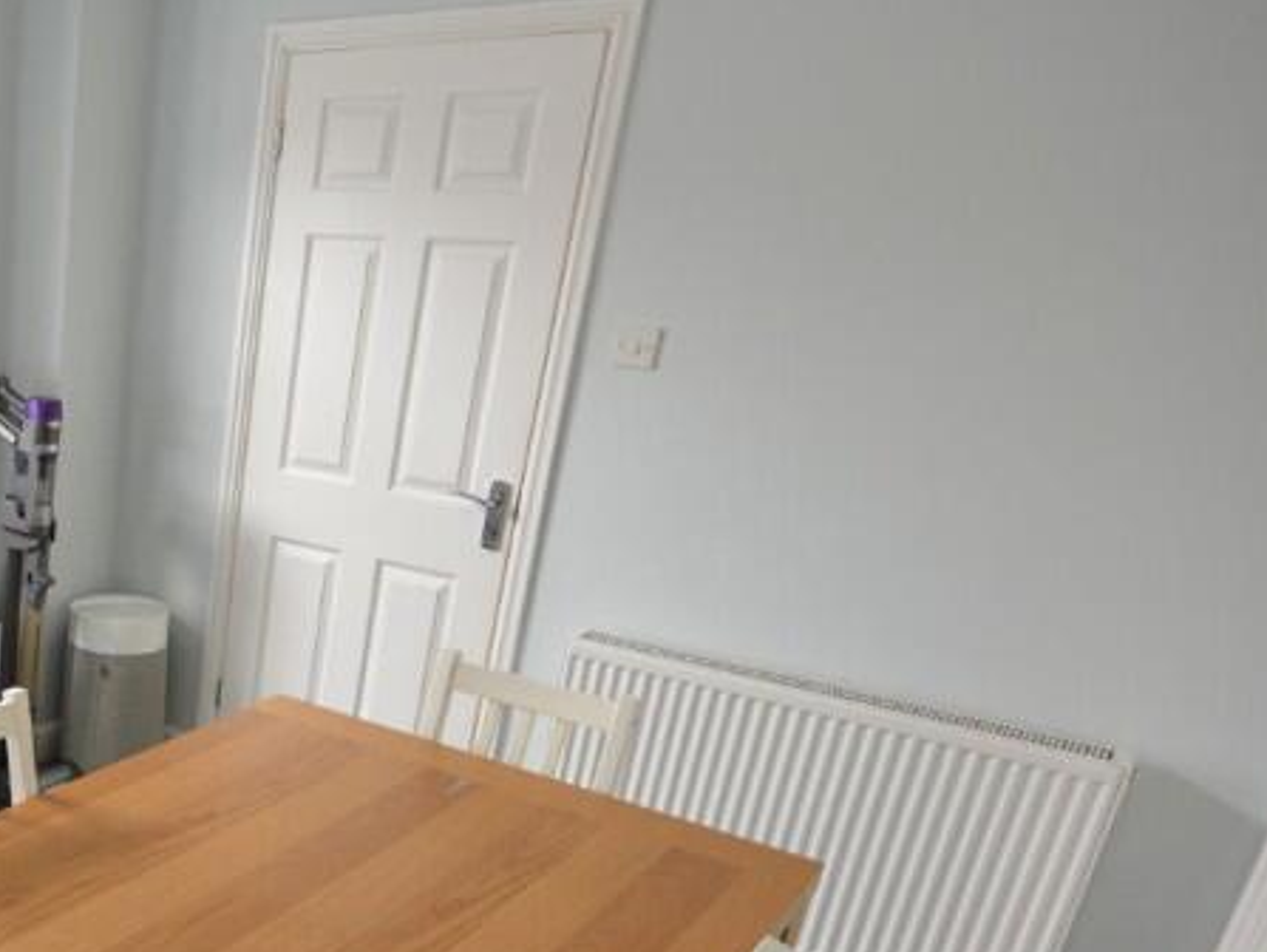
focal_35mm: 33
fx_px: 1209
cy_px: 731
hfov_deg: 45.9
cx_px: -17
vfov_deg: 41.5
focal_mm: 10
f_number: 8
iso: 400
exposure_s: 1/10
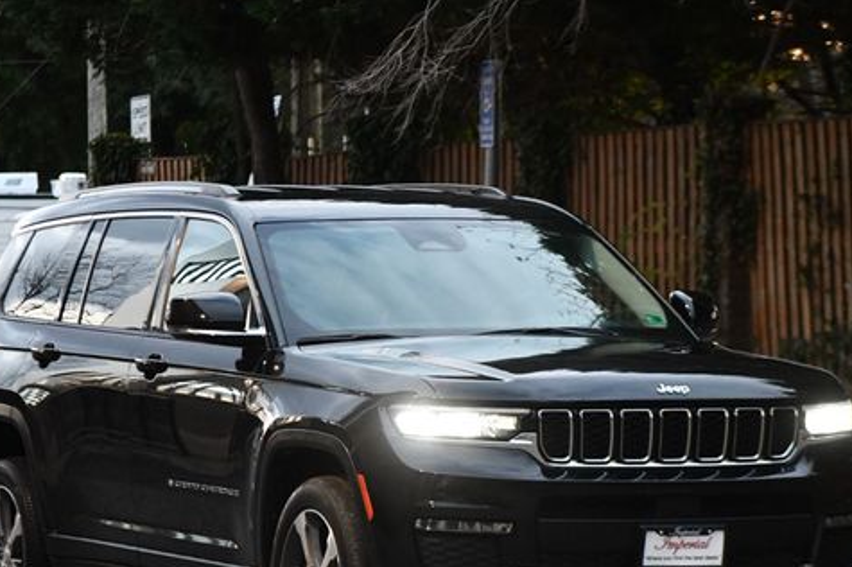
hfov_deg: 10.0
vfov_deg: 6.7
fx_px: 4872
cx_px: 405
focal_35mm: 206
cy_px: 348
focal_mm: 102
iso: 3200
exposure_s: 1/100
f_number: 4.8
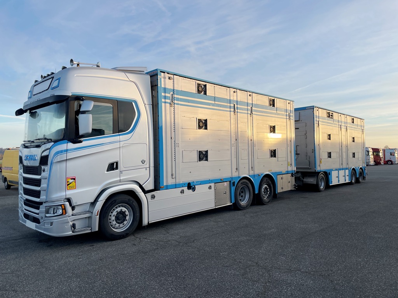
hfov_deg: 67.3
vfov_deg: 53.1
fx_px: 299
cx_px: 199
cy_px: 149
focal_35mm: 26
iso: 32
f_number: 1.6
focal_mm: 4.2
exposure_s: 1/917
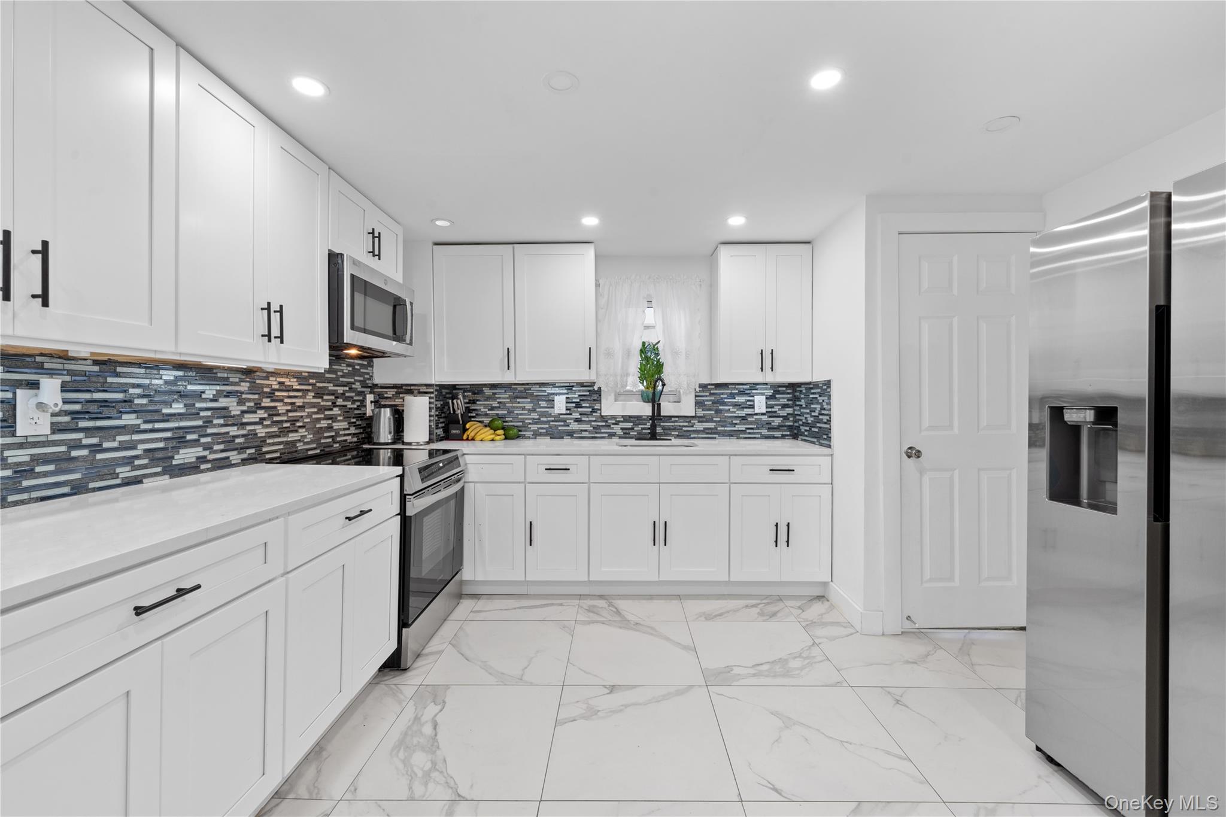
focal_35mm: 14
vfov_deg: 81.2
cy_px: 408
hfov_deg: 104.3
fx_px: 477
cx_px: 613
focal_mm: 14
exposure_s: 1/3
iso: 320
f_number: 10
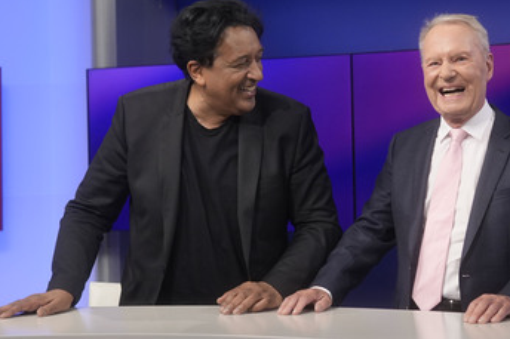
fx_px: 835
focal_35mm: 59
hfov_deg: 33.8
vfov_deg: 23.0
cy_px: 172
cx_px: 309
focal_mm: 30
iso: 640
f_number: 2.2
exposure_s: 1/250
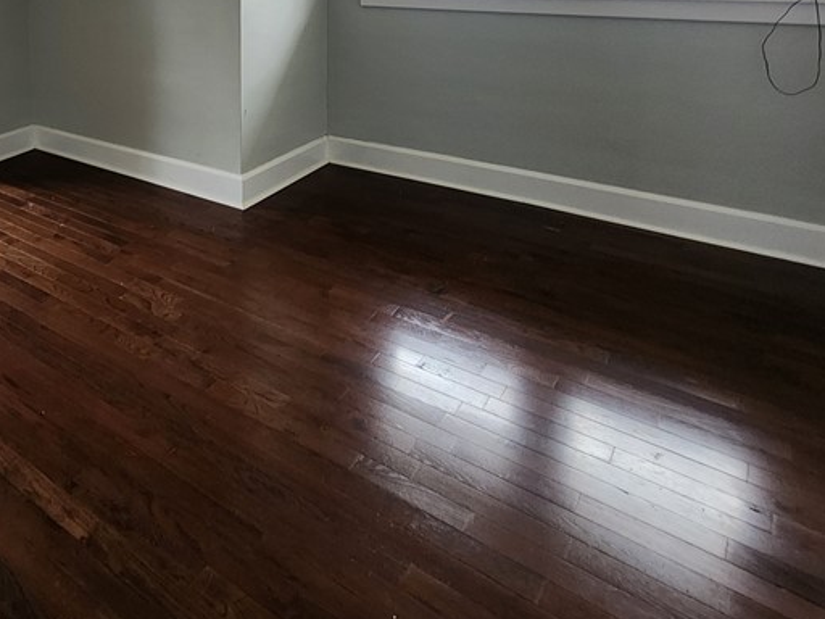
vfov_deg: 46.4
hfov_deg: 56.6
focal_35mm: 26
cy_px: 32
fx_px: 620
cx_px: 61
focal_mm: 2.2
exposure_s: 1/30
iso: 320
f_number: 2.2
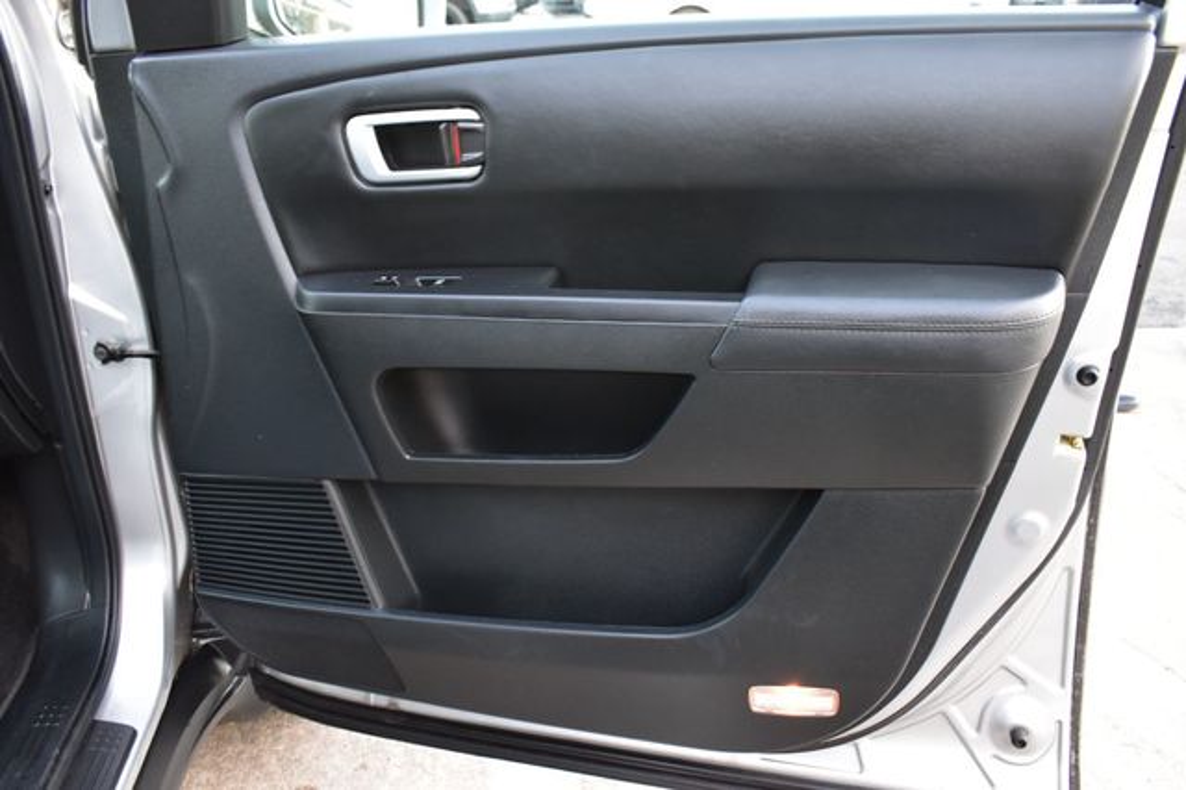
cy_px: 395
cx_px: 593
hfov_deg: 62.0
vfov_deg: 43.6
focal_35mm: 30
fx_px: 988
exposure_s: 1/15
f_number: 6.3
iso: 720
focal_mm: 20
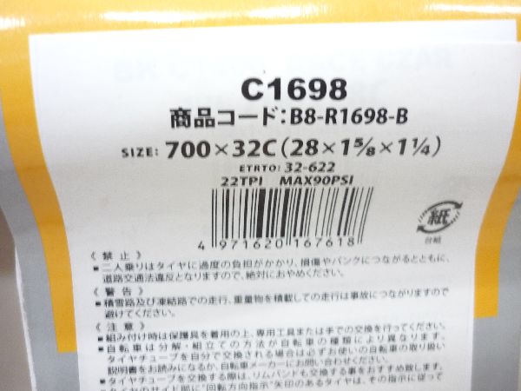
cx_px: 260
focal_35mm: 33
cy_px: 196
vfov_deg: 42.9
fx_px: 497
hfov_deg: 55.4
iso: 400
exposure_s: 1/25
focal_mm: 5.5
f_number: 2.8
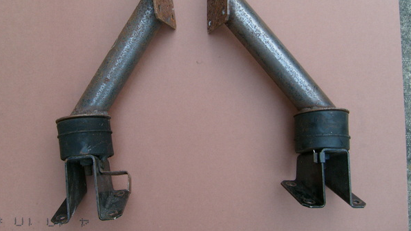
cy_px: 94
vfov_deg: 29.0
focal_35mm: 41
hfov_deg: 49.4
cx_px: 201
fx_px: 447
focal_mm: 5.8
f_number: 2.8
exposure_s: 1/60
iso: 80
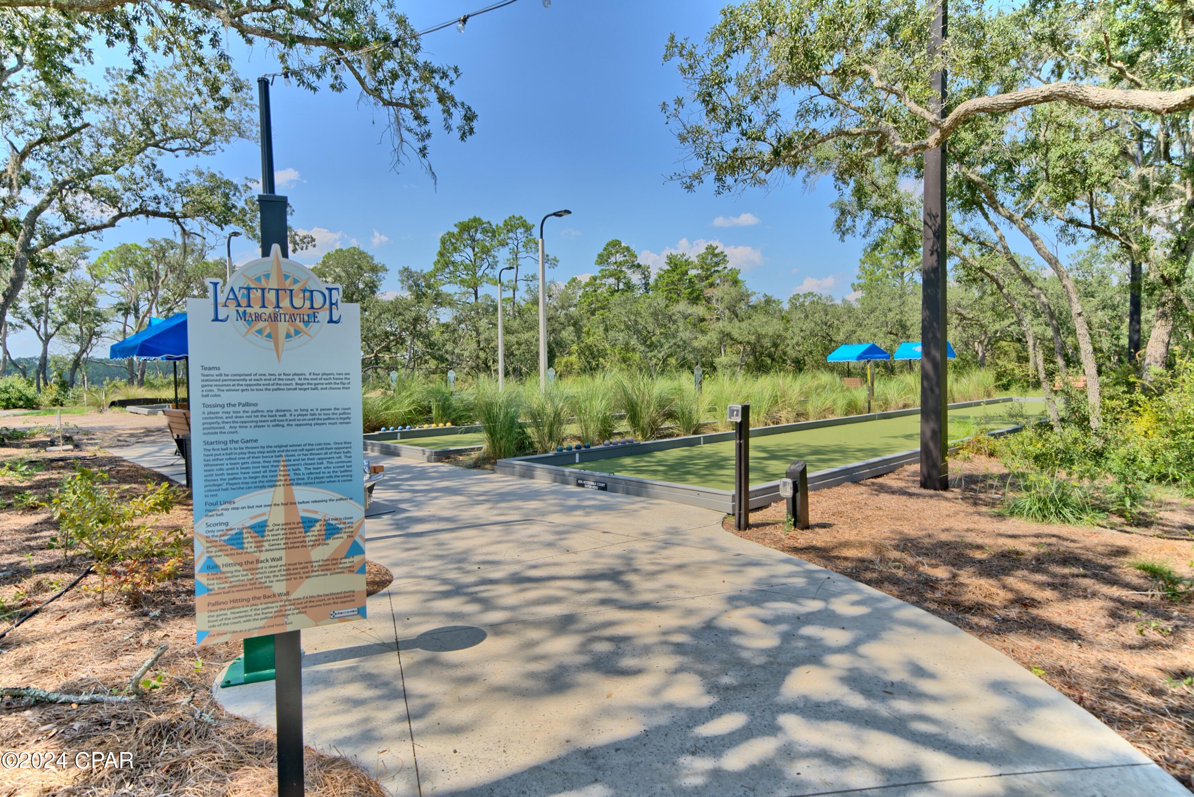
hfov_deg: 84.0
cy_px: 398
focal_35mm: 20
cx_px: 597
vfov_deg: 62.0
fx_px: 664
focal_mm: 20
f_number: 9.5
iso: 100
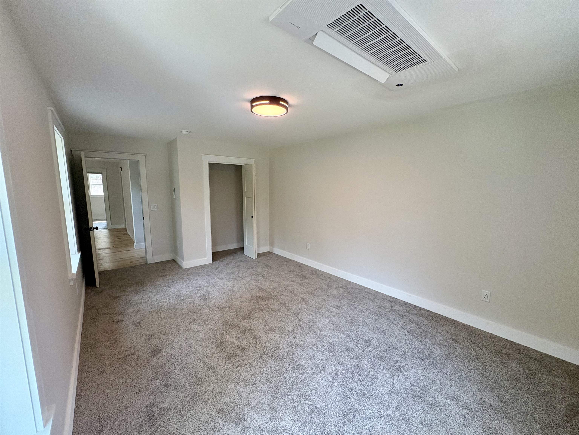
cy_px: 218
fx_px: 234
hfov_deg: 102.1
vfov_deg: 85.7
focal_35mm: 14
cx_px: 290
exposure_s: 1/120
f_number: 2.2
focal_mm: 2.22
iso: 200
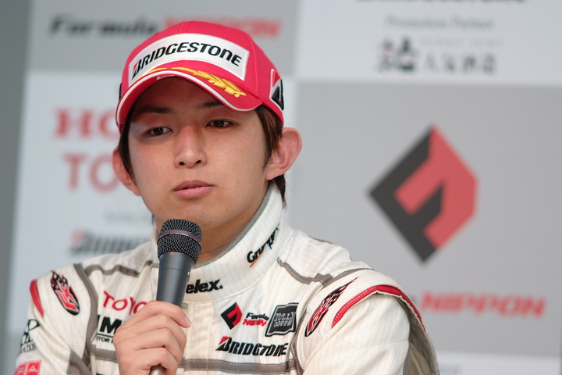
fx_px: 4215
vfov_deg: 5.1
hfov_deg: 7.6
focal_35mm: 270
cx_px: 281
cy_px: 188
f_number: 2.8
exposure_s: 1/125
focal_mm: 180
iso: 200
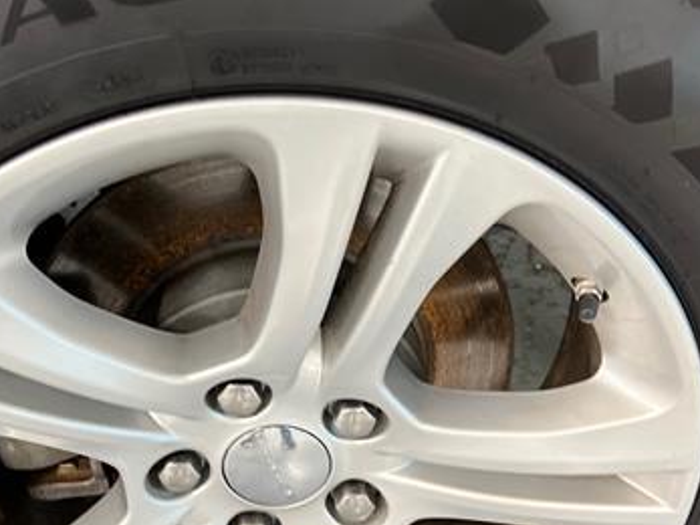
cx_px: 305
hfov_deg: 39.6
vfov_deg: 29.6
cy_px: 418
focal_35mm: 48
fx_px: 970
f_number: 1.5
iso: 400
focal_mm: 5.7
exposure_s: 1/40
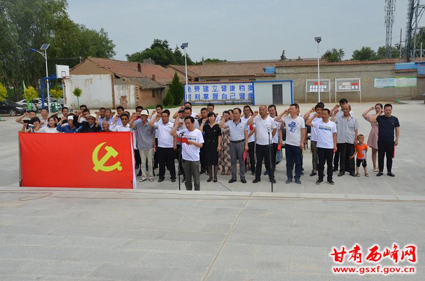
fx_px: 459
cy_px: 140
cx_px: 212
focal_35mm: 39
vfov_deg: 34.0
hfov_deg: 49.7
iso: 100
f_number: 8
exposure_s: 1/250
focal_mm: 26
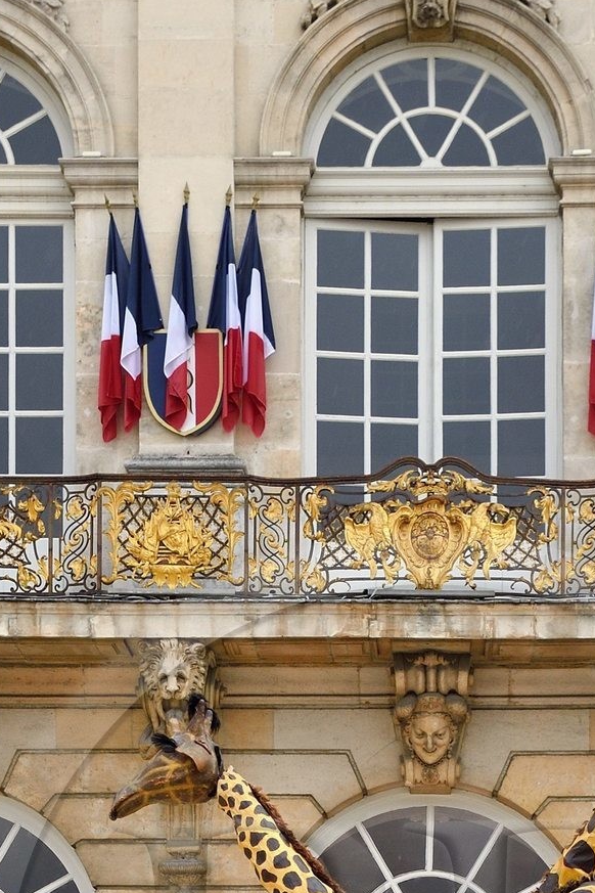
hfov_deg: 13.8
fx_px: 2454
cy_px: 1011
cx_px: 427
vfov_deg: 19.6
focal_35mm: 99
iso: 400
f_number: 7.1
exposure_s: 1/400
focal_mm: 36
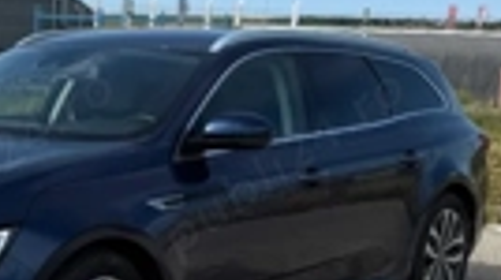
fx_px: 1035
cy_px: 209
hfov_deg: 26.5
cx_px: 67
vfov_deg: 15.4
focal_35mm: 78
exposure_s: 1/4167
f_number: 1.78
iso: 80
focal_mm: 6.76
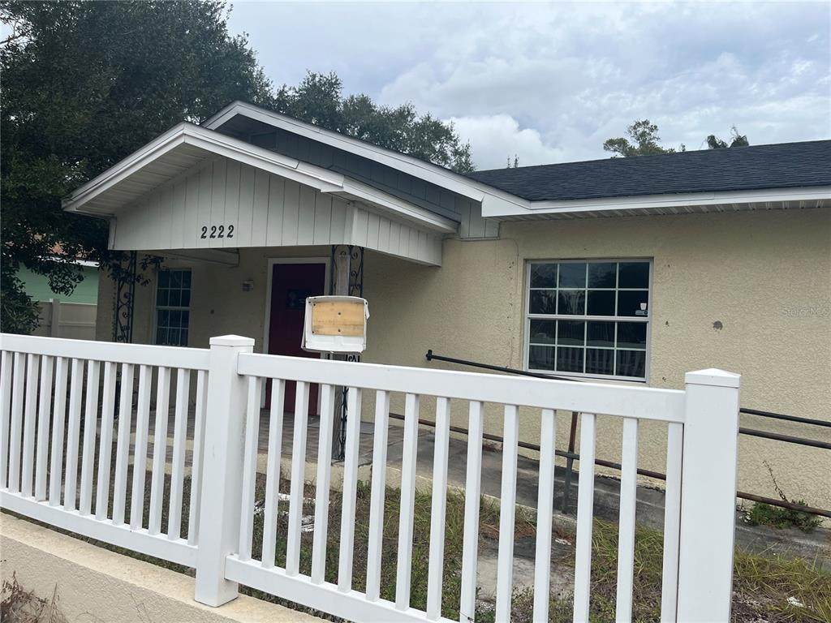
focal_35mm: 26
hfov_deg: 67.3
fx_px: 624
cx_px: 416
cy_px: 312
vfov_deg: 53.1
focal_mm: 5.1
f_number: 1.6
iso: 50
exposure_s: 1/2825
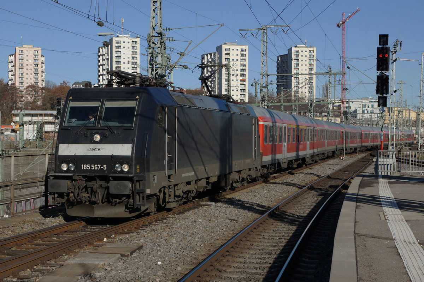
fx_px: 618
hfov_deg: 37.9
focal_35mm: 52
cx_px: 212
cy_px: 141
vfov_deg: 25.7
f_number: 6.3
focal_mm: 35
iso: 125
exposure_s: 1/640
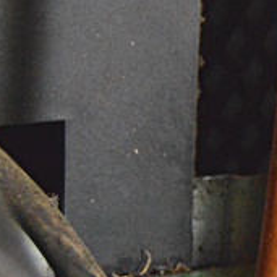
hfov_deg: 8.5
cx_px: 559
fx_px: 1756
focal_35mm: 194
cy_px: -33
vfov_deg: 8.9
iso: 2500
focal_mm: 26
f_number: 4
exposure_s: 1/60
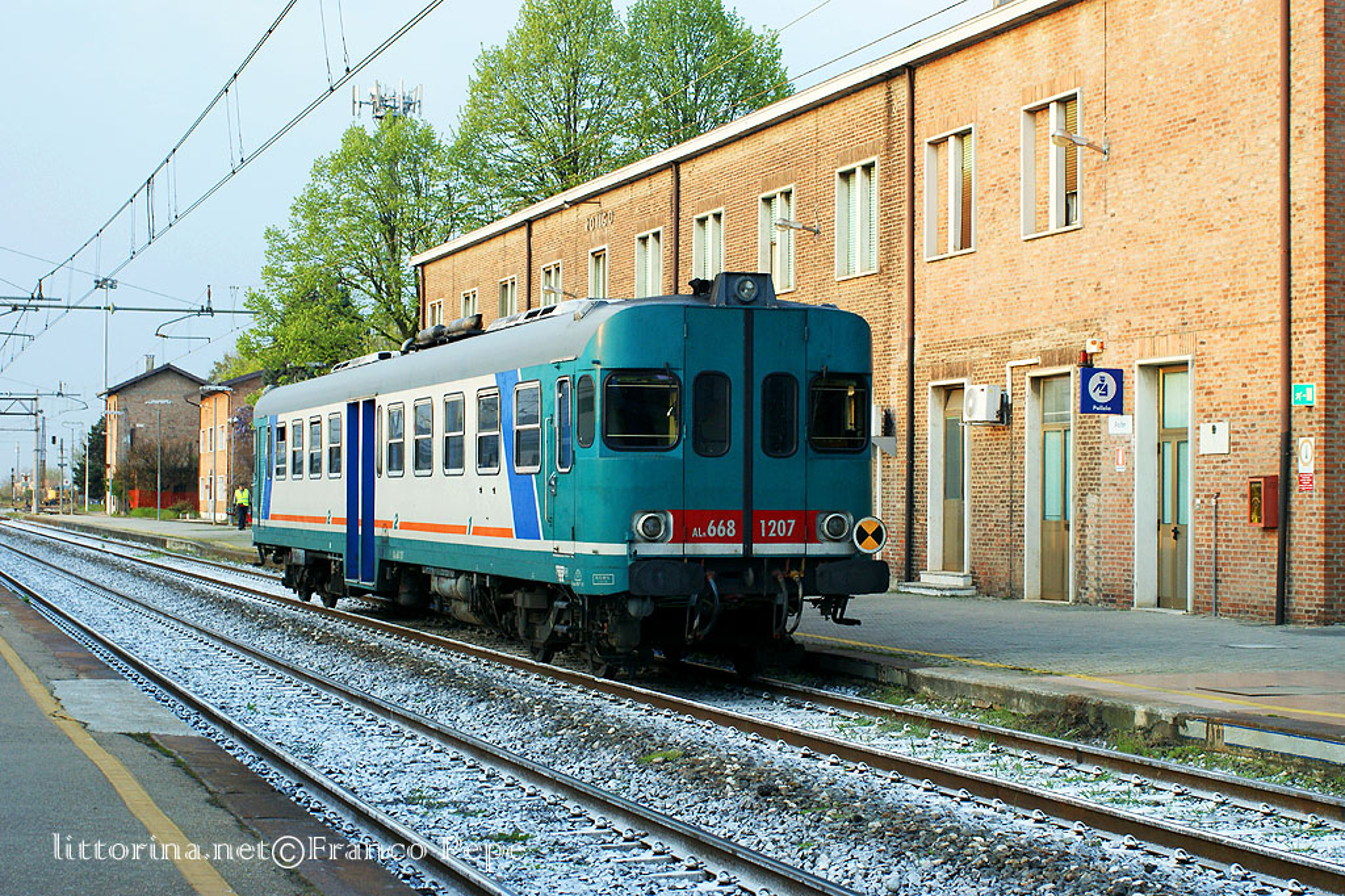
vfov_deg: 20.1
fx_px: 2521
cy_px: 448
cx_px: 672
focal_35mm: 68
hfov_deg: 29.9
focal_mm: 45
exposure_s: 1/100
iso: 400
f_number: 6.3
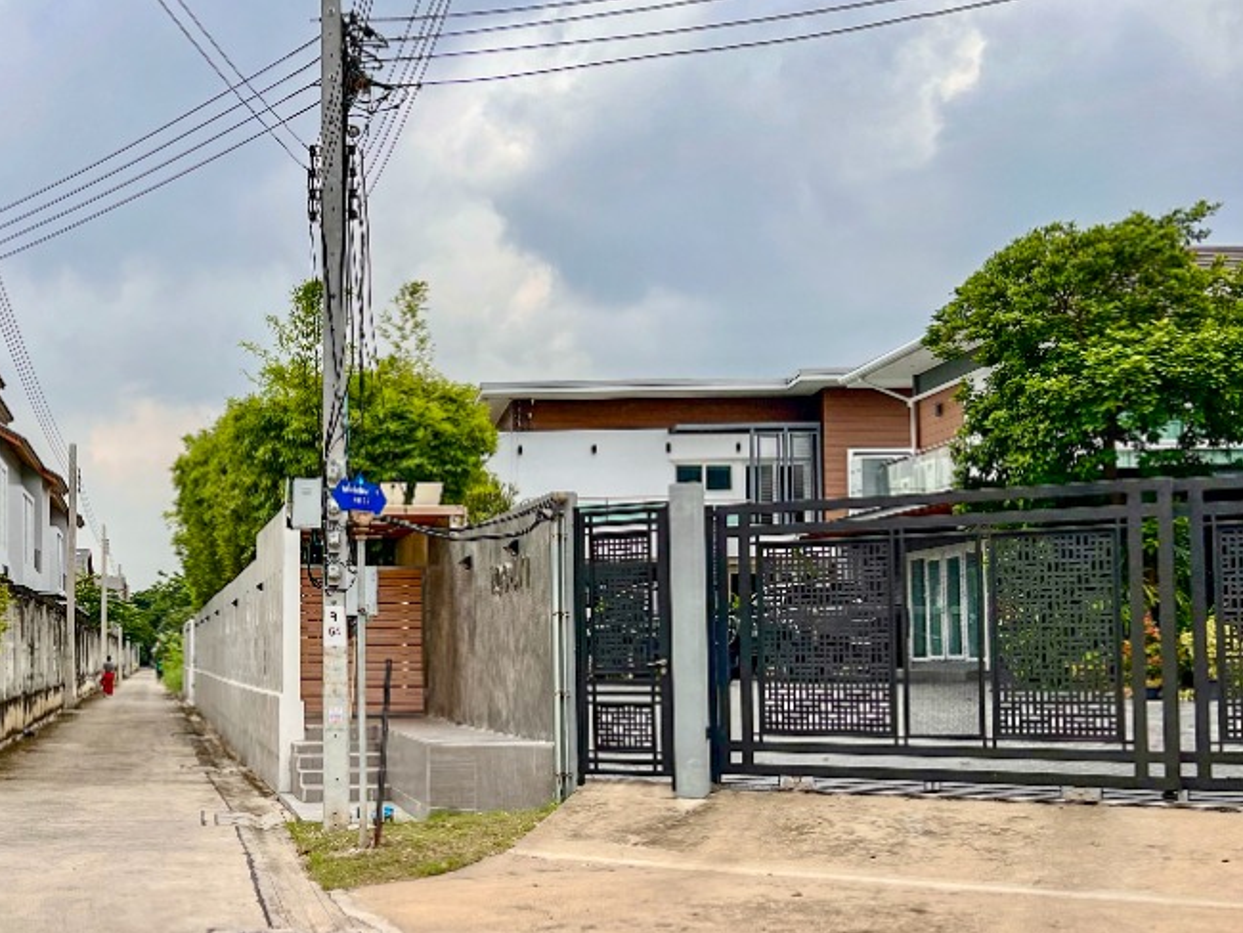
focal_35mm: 40
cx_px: 306
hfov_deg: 45.1
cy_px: 591
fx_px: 1437
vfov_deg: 35.8
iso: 50
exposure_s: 1/3704
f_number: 1.5
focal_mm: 5.7
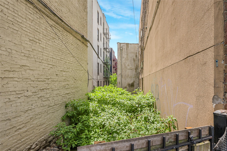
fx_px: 114
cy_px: 76
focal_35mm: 18
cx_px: 114
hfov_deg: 90.0
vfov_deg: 67.4
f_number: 10
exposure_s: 1/500
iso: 800
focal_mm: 18
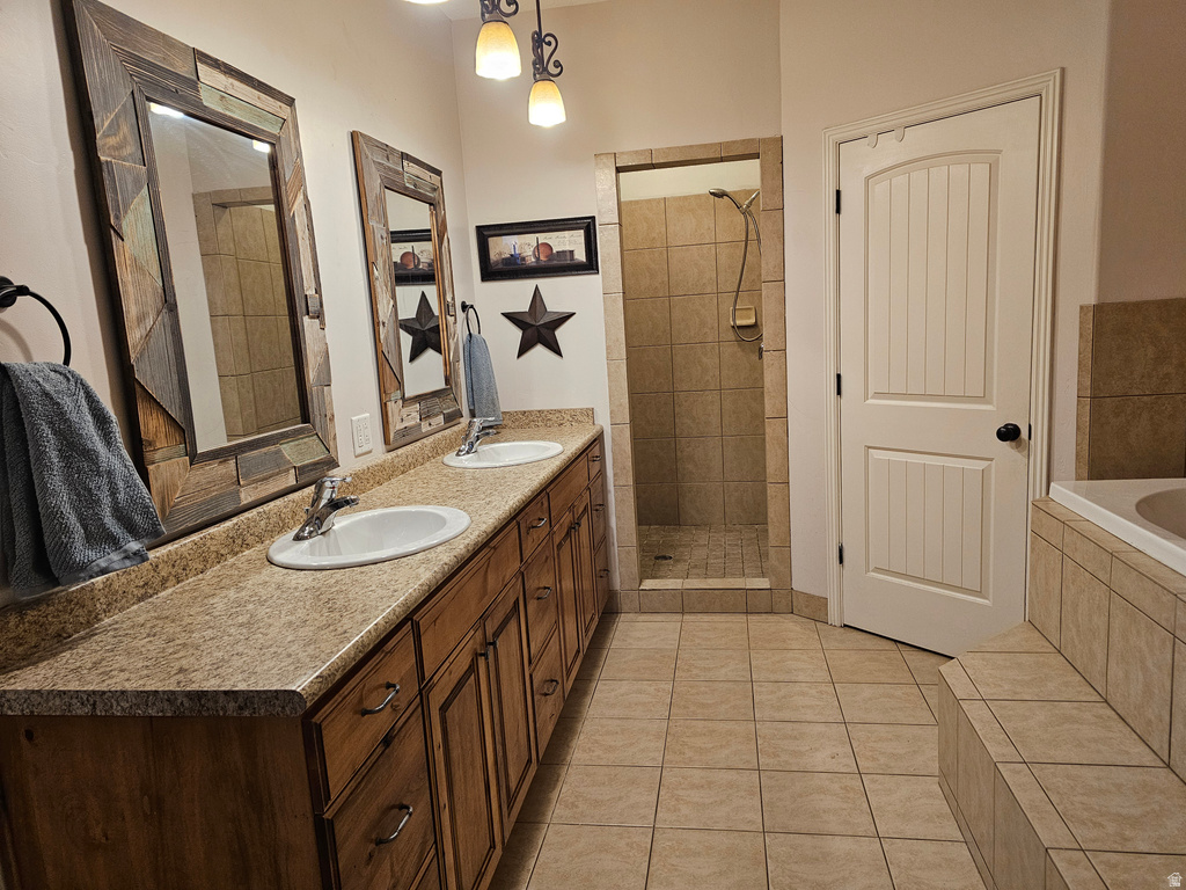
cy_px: 445
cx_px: 593
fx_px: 788
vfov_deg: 58.9
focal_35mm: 23
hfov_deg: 73.9
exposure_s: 1/120
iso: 320
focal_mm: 6.3
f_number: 1.7
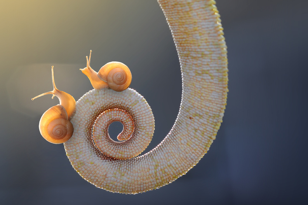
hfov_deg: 10.4
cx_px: 122
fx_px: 1698
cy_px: 128
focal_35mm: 199
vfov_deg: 6.9
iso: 400
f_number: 8
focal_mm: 105
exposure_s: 1/250
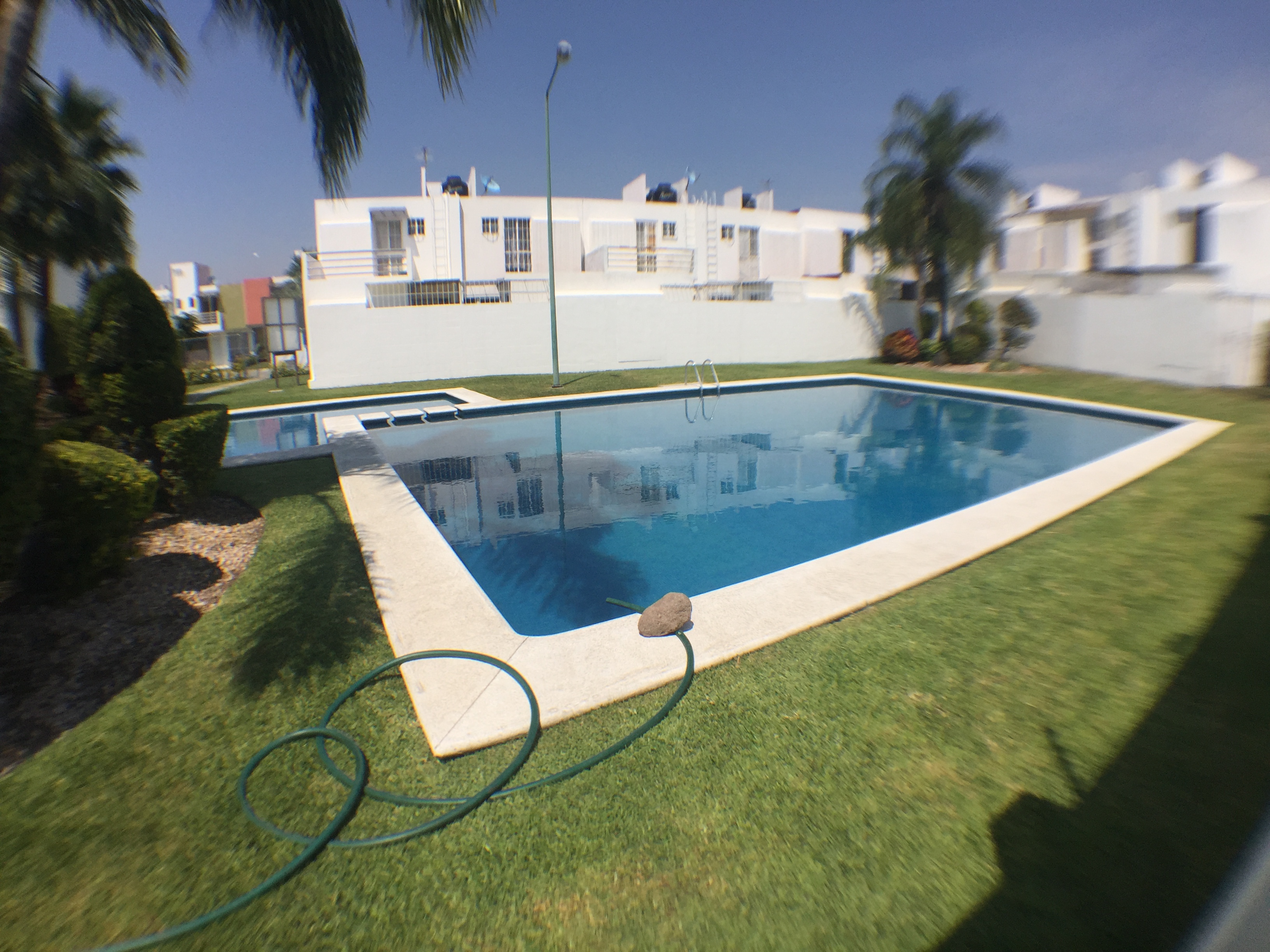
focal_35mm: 29
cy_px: 476
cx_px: 635
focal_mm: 4.15
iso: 32
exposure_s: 1/3597
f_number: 2.2
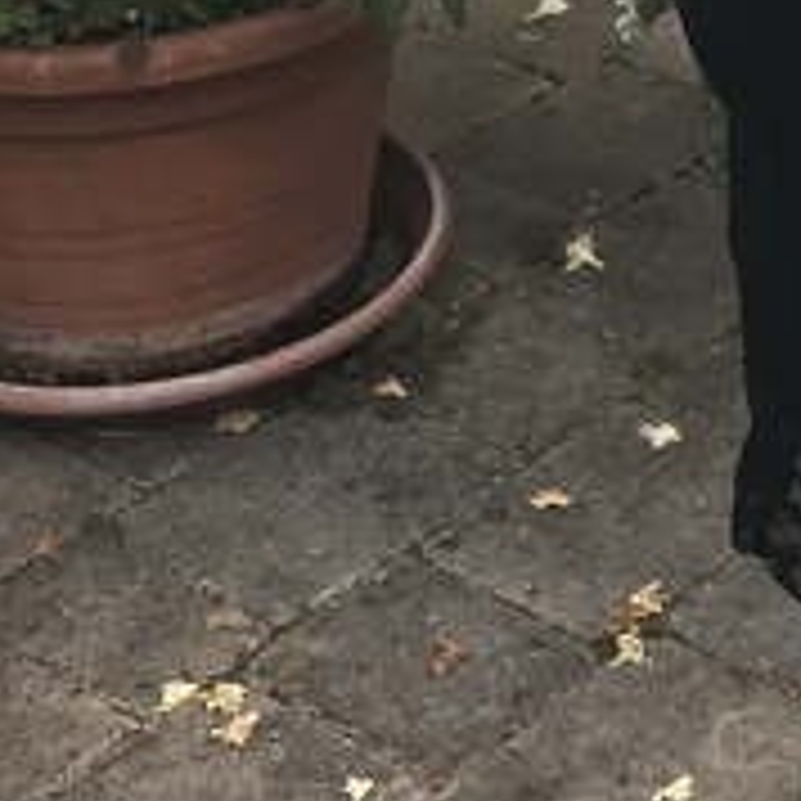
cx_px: 1269
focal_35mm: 111
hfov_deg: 14.4
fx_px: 2906
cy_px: -675
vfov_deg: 13.9
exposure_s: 1/1389
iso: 20
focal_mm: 3.99
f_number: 1.8
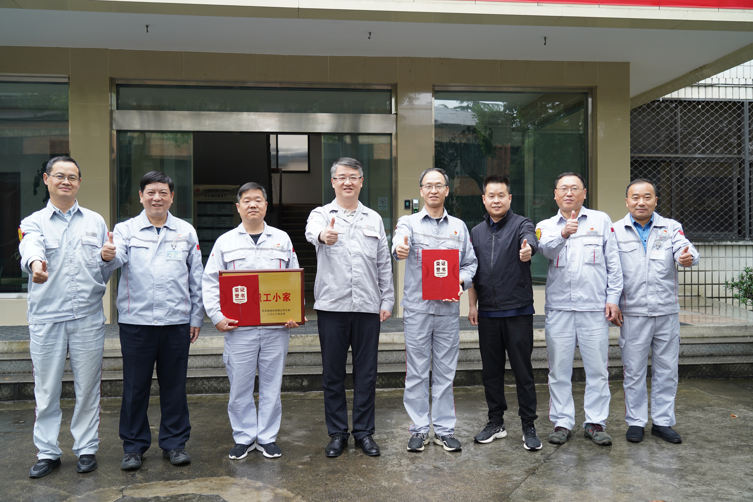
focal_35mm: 34
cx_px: 376
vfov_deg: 38.9
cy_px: 251
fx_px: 711
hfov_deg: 55.8
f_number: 4
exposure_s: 1/40
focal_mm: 34
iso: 200
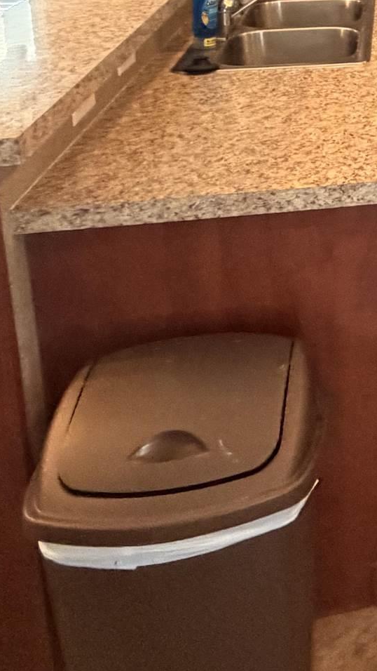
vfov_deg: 36.7
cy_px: -35
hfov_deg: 20.2
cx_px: 603
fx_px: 871
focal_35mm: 49
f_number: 2.2
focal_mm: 2.22
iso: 640
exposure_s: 1/60
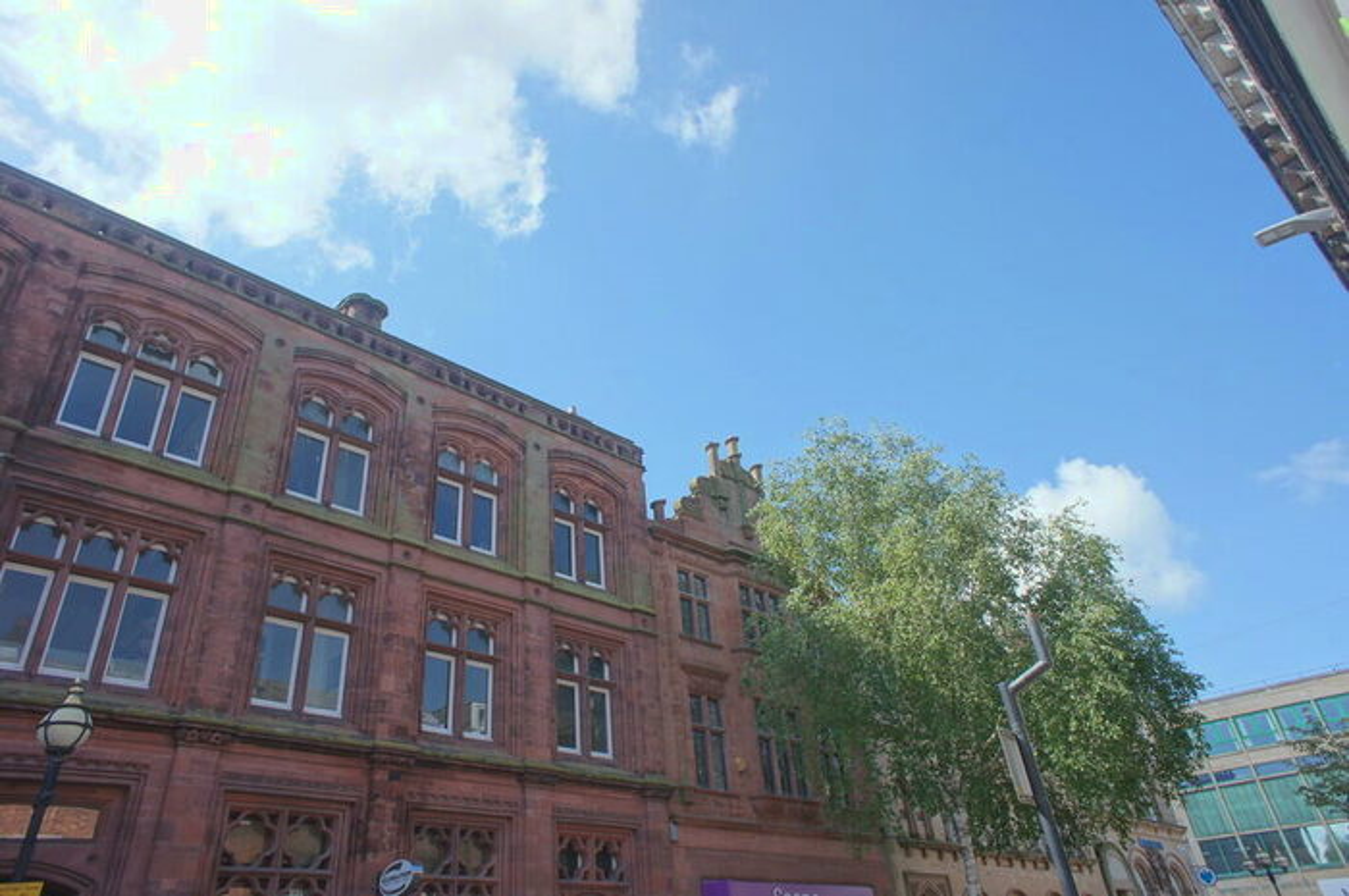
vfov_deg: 53.0
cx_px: 674
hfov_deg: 73.8
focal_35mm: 24
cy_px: 448
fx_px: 898
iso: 200
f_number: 6.3
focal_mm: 16
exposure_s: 1/160
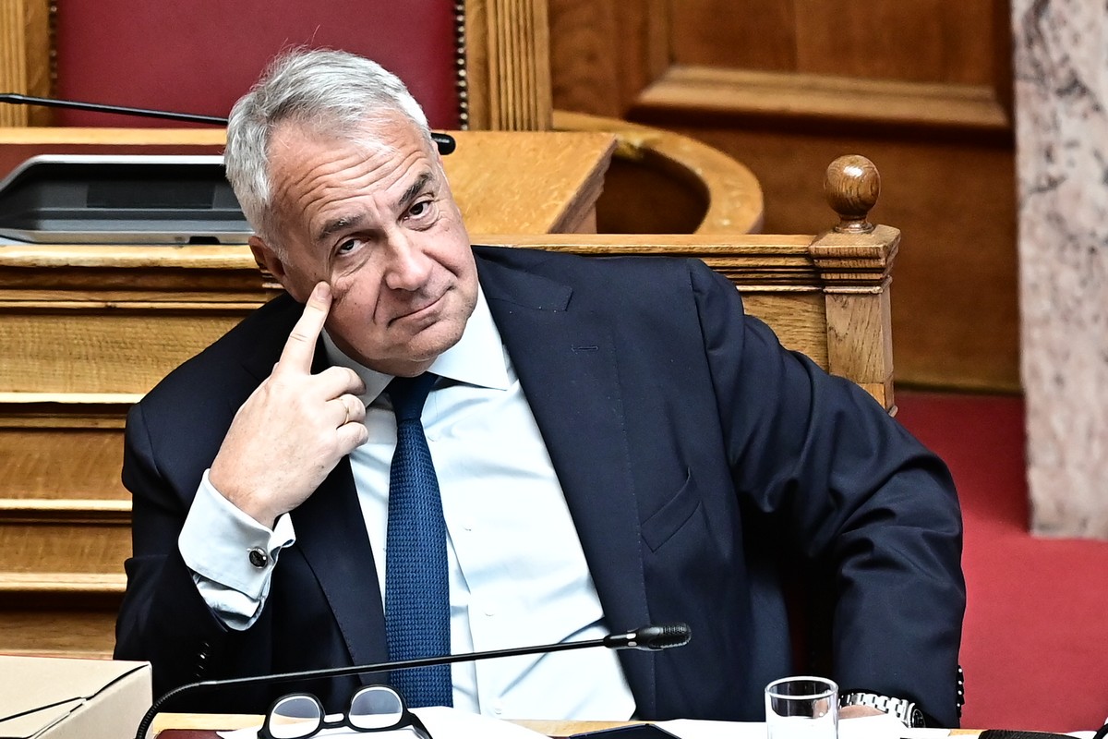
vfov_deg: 4.6
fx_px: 9233
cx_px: 554
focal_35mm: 300
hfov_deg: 6.9
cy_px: 370
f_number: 4
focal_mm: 200
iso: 1600
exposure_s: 1/640
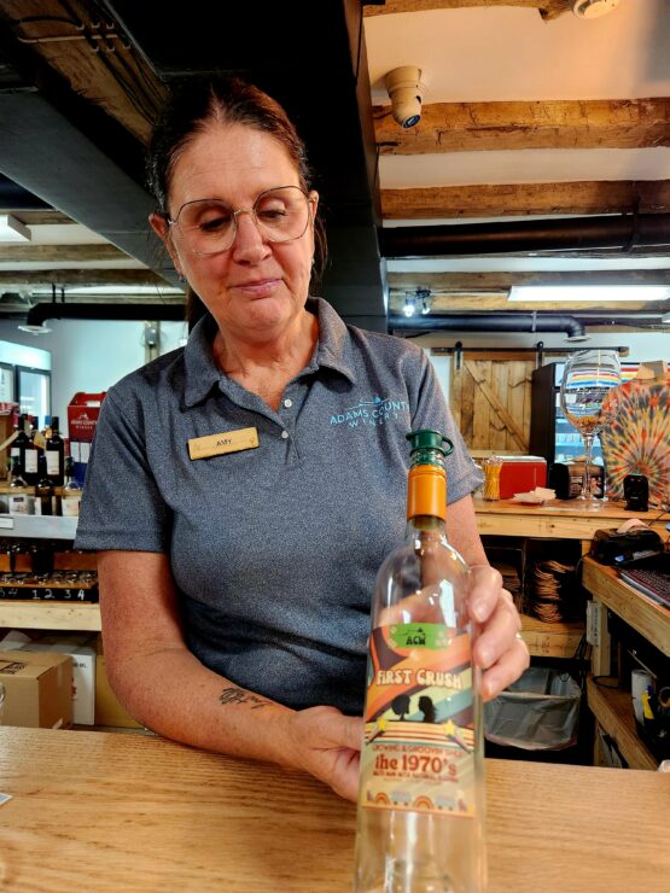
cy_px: 446
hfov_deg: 58.9
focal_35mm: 23
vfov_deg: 73.9
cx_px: 335
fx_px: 594
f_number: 1.8
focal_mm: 5.4
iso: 800
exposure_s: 1/120
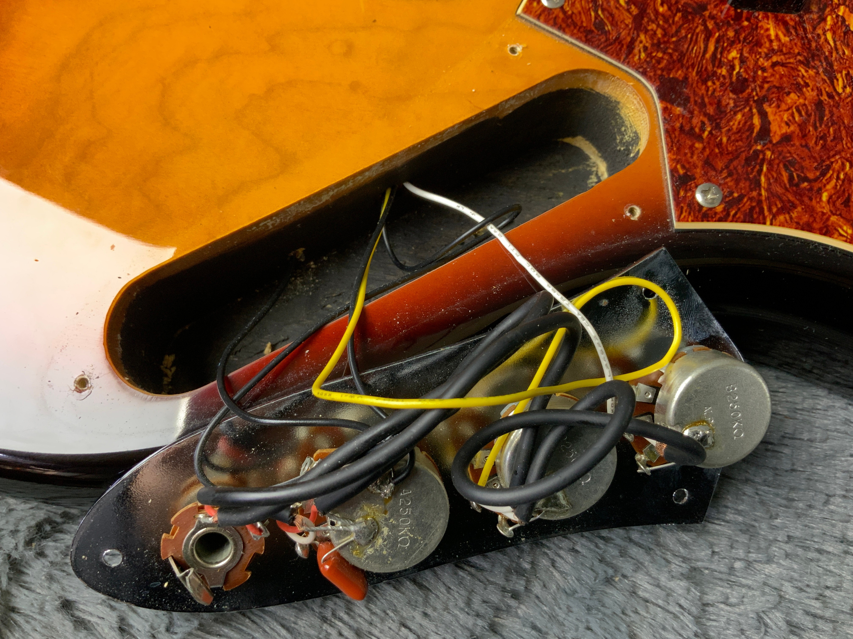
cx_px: 426
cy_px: 320
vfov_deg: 48.2
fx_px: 715
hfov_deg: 61.7
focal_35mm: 29
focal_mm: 3
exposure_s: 1/60
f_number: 1.8
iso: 250
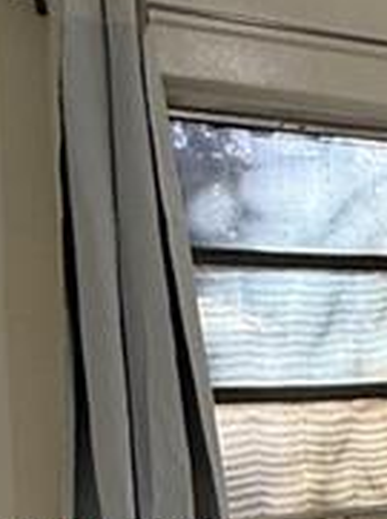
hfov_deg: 11.8
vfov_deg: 20.3
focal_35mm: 93
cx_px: 1023
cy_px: 539
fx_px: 1391
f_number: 2.2
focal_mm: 2.22
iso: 125
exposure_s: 1/120
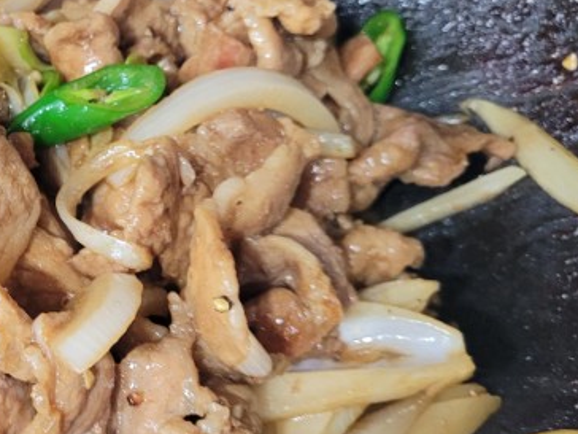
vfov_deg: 24.0
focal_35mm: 61
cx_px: -80
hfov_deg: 28.4
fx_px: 1019
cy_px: 235
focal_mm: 5.4
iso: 500
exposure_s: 1/40
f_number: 1.8
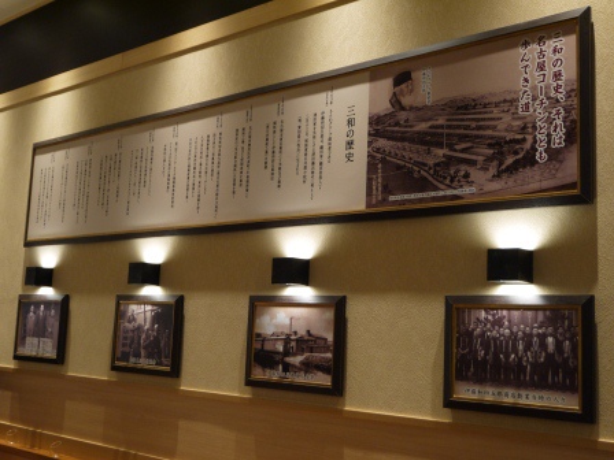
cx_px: 307
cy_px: 230
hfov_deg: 42.9
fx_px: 780
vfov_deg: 32.9
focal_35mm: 44
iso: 640
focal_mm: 22
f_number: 4.6
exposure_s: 1/60
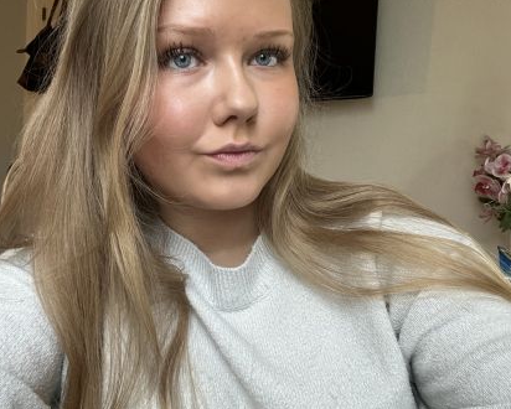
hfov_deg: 55.6
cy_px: 206
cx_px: 234
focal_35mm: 32
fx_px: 484
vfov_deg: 45.8
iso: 250
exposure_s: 1/60
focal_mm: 2.71
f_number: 2.2
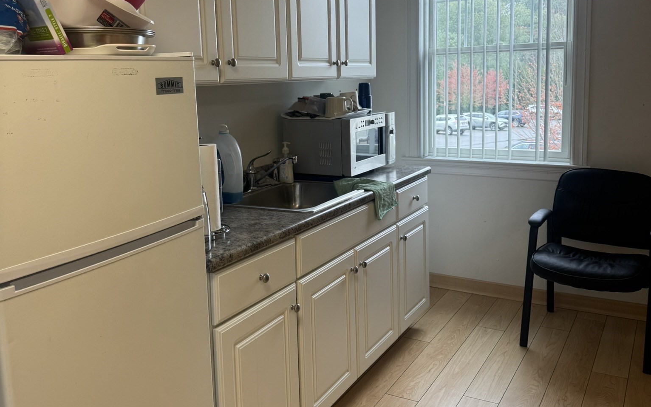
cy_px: 157
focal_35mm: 34
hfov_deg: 56.7
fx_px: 603
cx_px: 326
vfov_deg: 37.1
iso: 80
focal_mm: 6.76
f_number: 1.78
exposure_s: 1/120
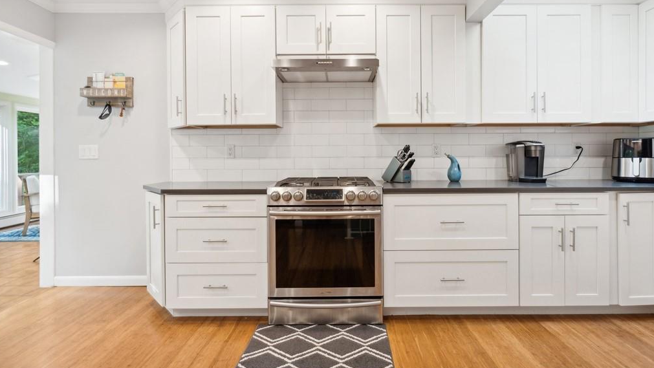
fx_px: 312
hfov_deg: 92.6
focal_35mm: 18
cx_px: 342
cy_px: 155
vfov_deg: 60.7
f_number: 8
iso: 400
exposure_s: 1/10
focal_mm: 16
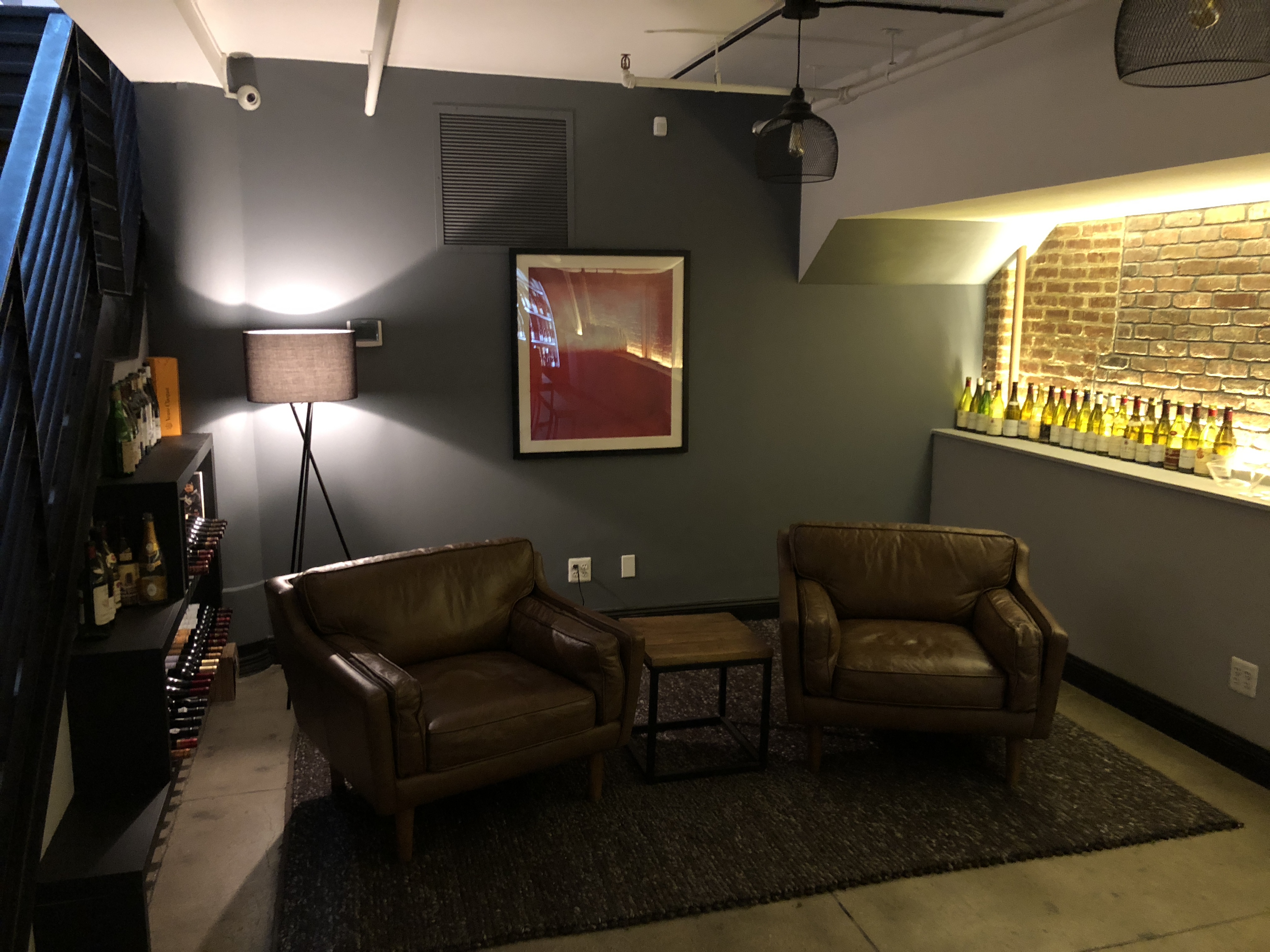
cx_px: 635
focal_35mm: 28
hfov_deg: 63.4
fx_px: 1027
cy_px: 476
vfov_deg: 49.7
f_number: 1.8
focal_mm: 4
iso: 80
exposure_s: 1/5
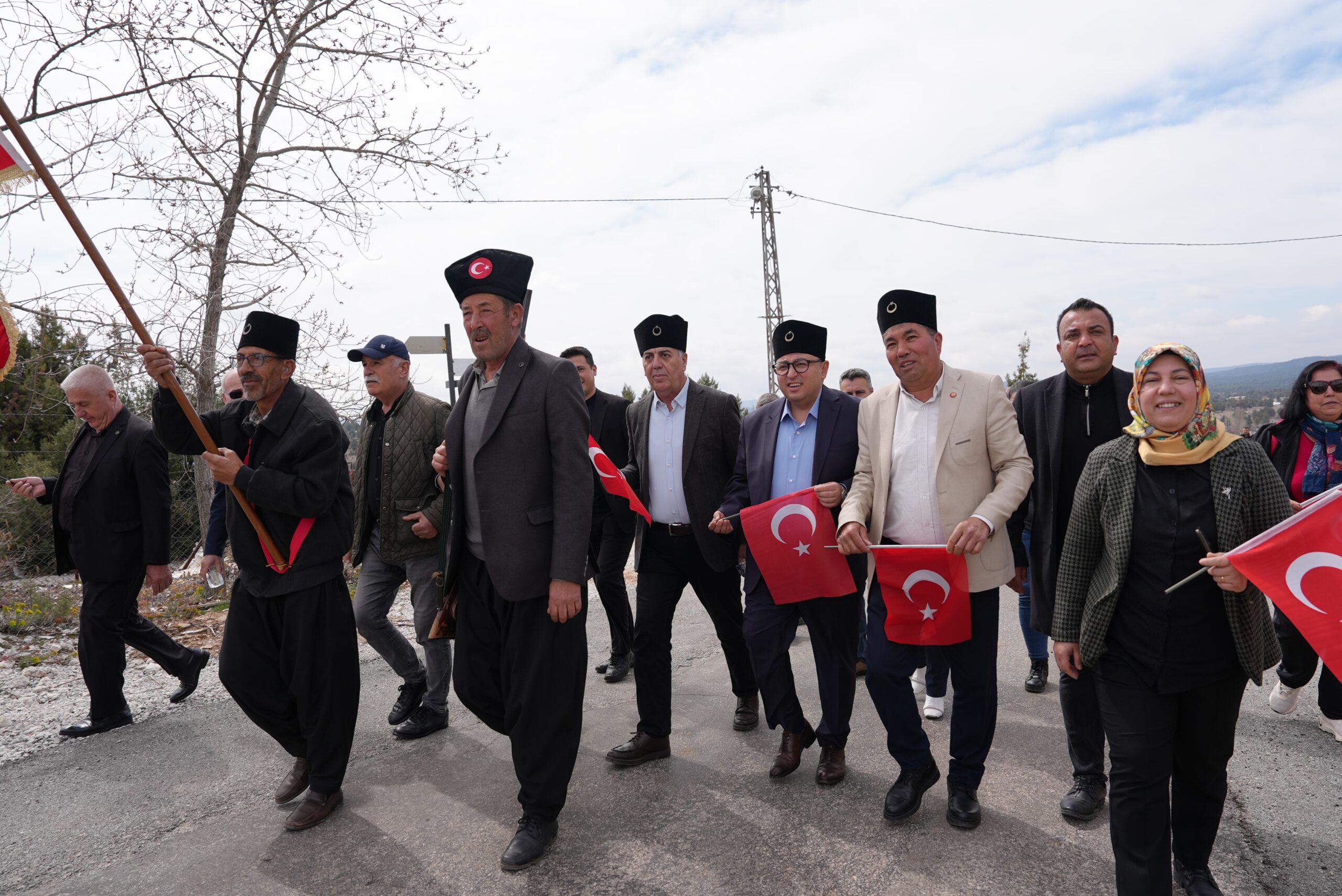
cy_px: 448
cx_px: 671
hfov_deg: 73.7
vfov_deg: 53.2
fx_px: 895
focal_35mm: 24
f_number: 4.5
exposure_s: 1/800
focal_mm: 24
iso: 80
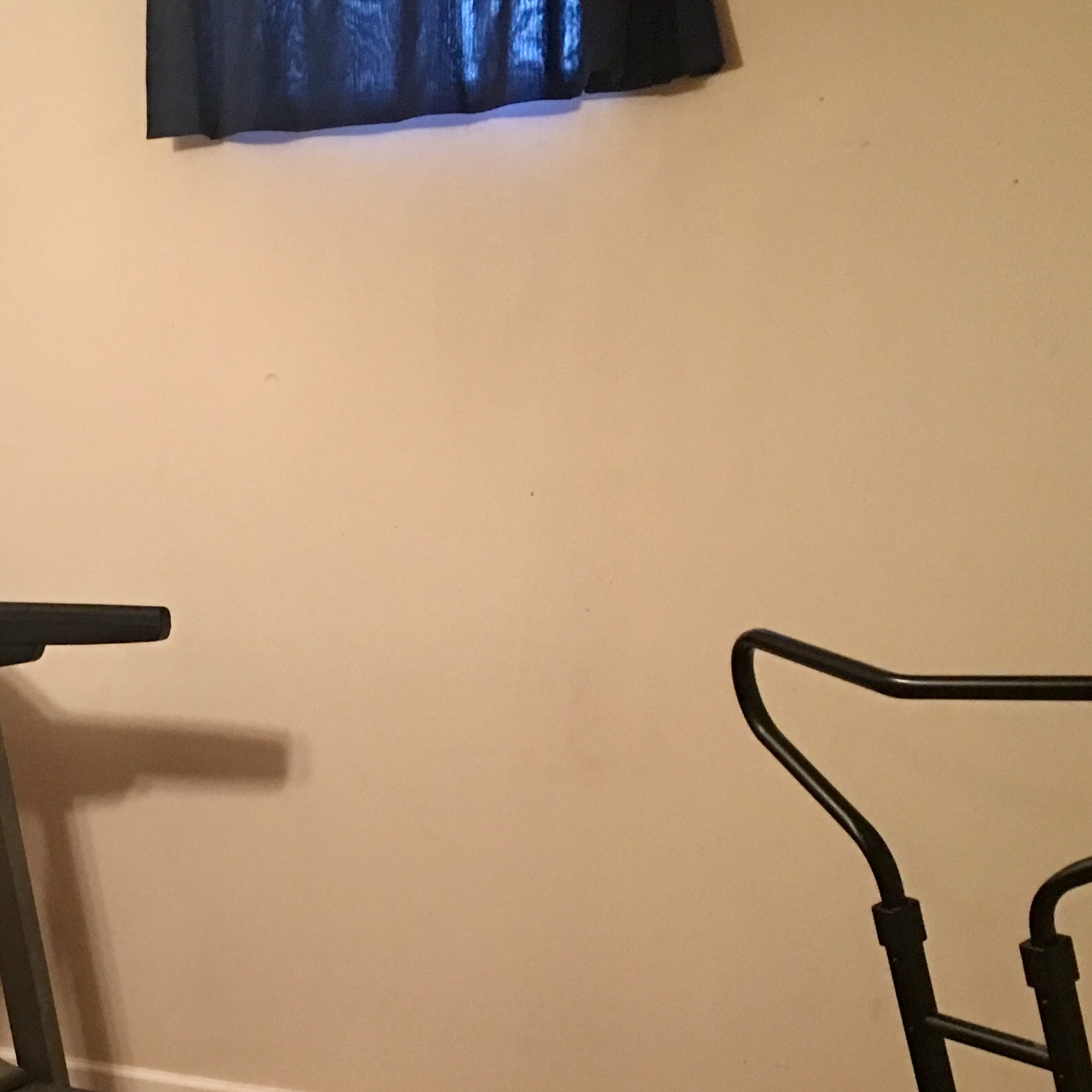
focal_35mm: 65
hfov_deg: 25.2
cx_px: 9
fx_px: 2320
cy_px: 860
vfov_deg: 26.1
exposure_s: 1/10
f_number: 2.2
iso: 100
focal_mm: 4.15
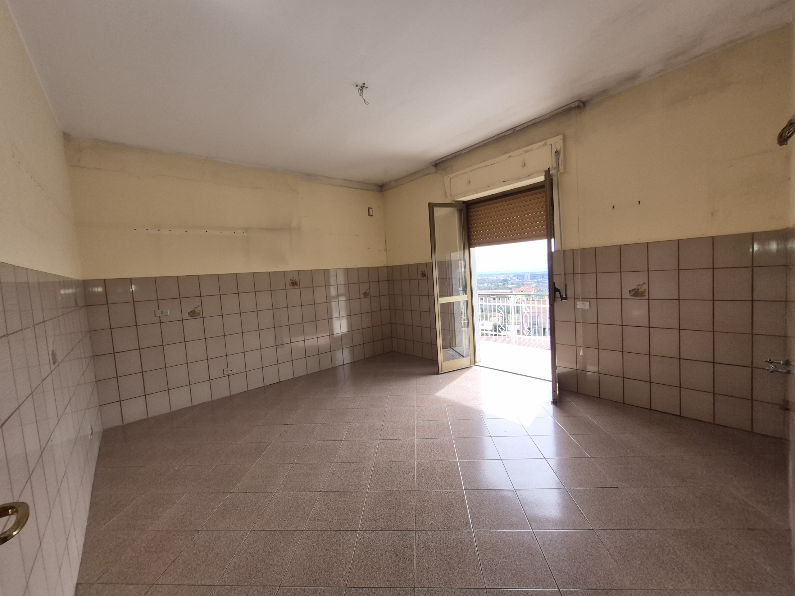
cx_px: 398
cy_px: 298
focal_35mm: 13
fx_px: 299
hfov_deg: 106.2
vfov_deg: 89.9
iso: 40
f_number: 2.2
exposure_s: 1/365
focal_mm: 1.74
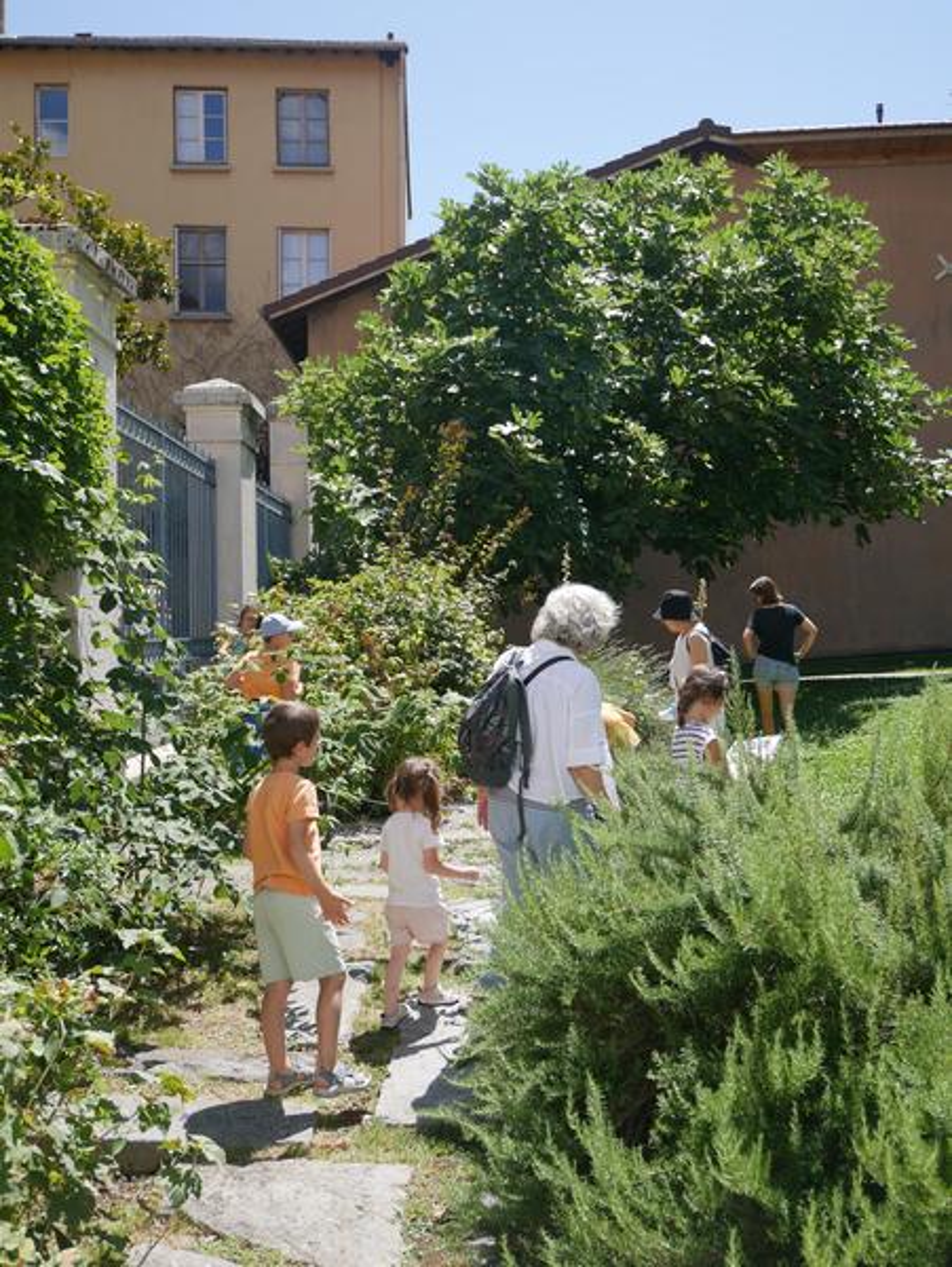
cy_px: 634
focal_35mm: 36
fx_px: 1318
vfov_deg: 51.3
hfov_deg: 39.7
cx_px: 476
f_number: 4.2
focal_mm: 18
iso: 200
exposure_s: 1/800
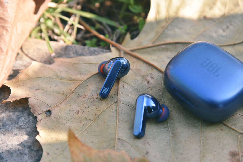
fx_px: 810
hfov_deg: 17.1
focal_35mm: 120
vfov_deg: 11.4
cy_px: 81
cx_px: 122
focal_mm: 120
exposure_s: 1/200
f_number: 5.6
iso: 200
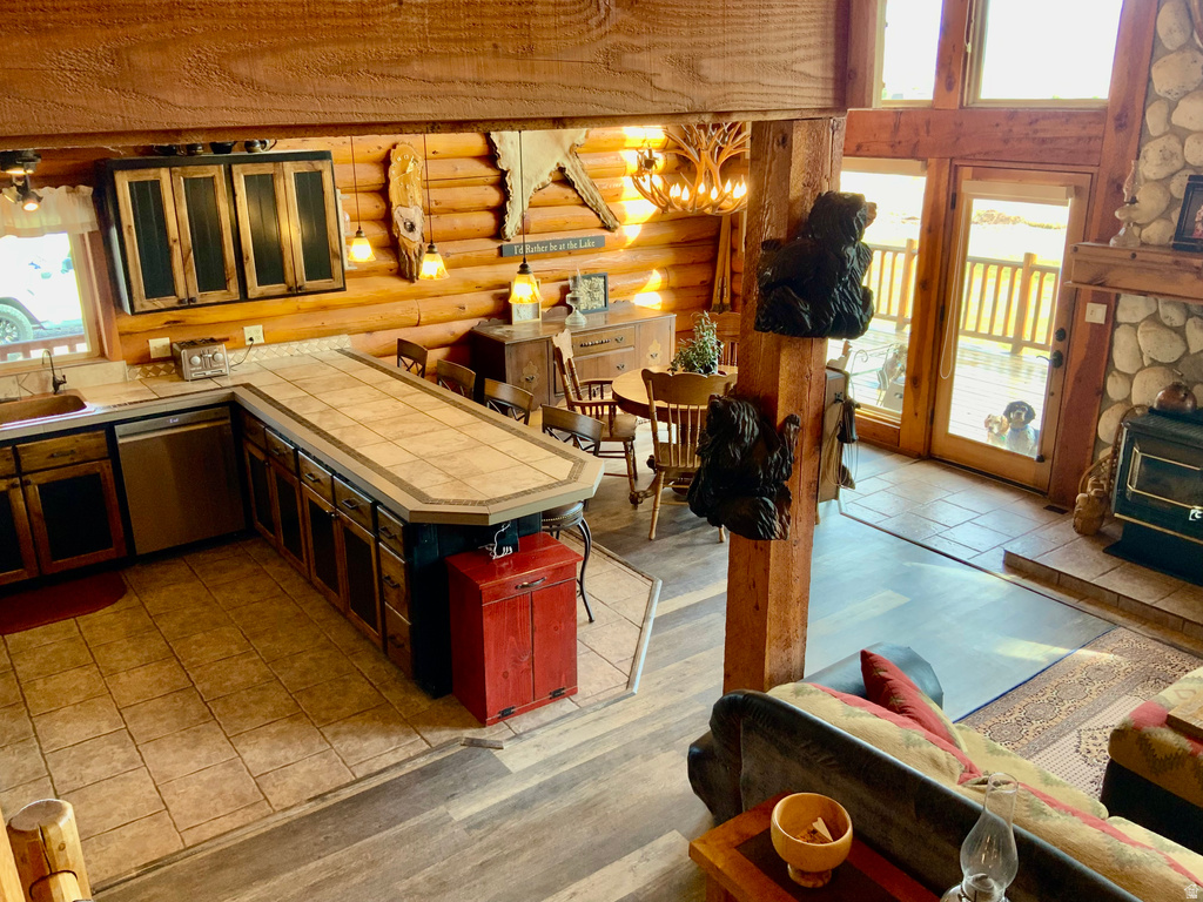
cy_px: 451
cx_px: 602
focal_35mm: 29
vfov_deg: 48.2
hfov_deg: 61.7
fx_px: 1008
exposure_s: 1/60
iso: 50
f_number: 1.8
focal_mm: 3
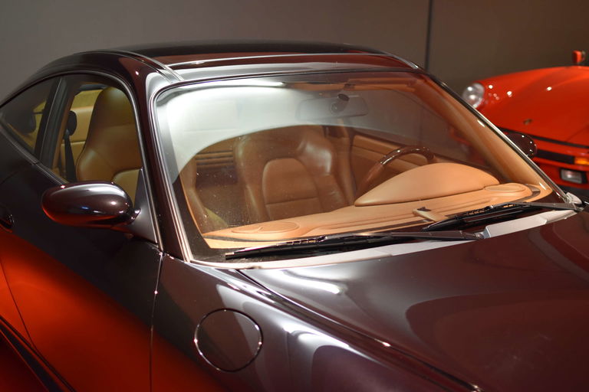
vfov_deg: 25.8
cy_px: 196
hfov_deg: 37.9
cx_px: 294
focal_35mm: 52
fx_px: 859
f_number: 2
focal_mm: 35
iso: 800
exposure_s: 1/60
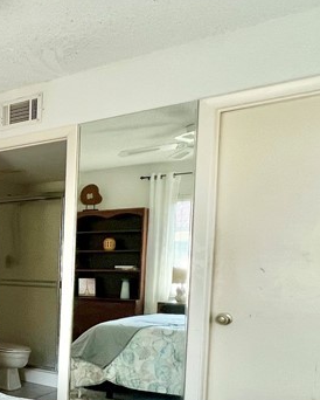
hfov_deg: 24.1
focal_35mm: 38
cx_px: -221
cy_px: 287
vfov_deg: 46.6
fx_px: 449
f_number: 1.8
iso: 80
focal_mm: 1.57
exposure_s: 1/99
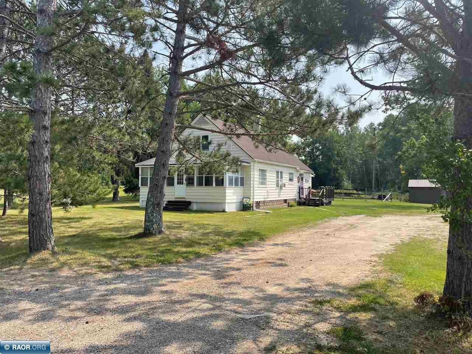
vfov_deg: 53.1
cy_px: 177
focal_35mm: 26
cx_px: 236
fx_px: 355
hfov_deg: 67.3
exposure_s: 1/2049
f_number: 1.6
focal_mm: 5.1
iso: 32
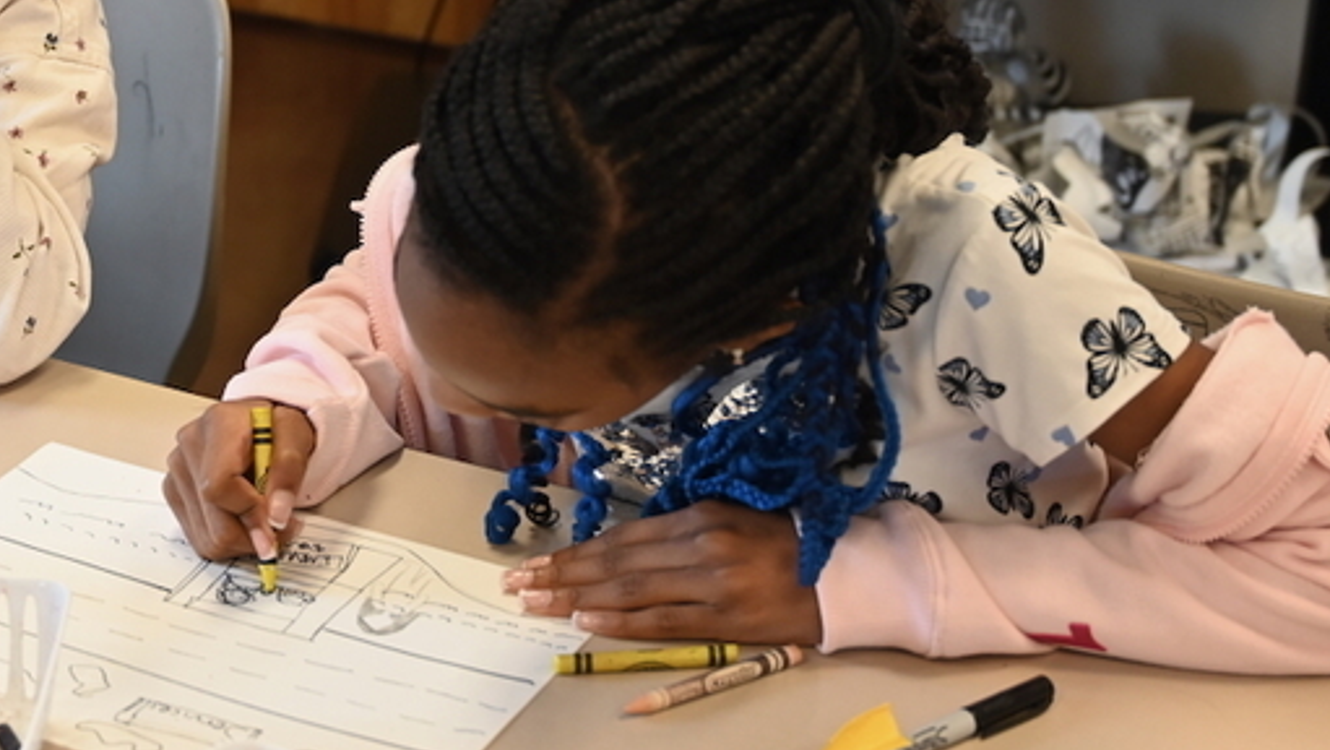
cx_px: 172
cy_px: 120
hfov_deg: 24.1
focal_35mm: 86
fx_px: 3034
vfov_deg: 14.0
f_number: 4
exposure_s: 1/125
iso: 720
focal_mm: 41
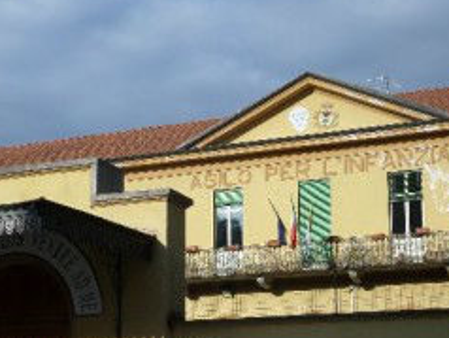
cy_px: 271
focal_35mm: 74
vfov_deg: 19.7
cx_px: 240
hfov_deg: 26.3
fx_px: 961
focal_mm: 7.6
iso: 80
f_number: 3.9
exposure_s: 1/1000
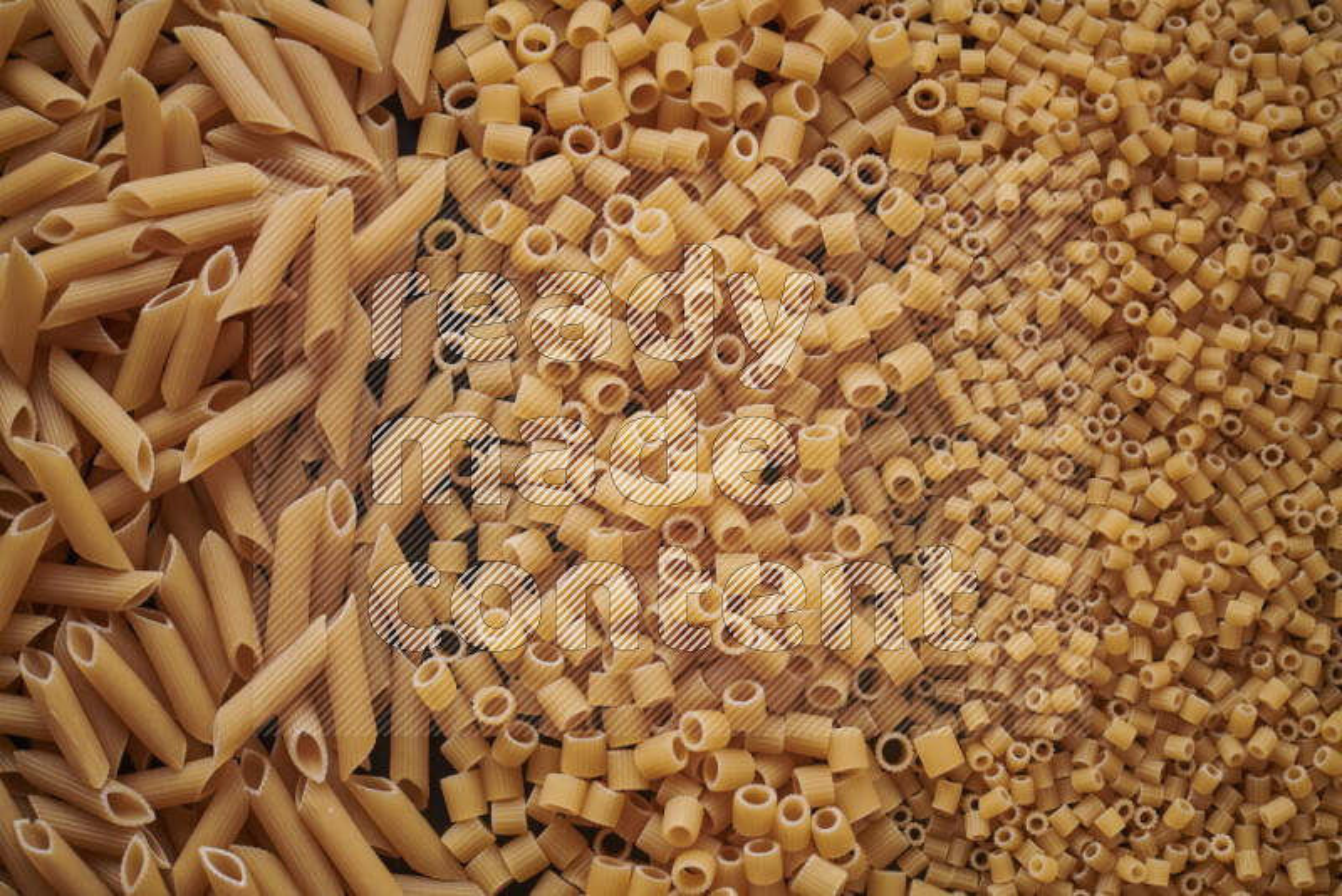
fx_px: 1864
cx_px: 671
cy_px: 448
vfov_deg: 27.0
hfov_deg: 39.6
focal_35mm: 50
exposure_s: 1/100
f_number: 8
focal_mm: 50
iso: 160
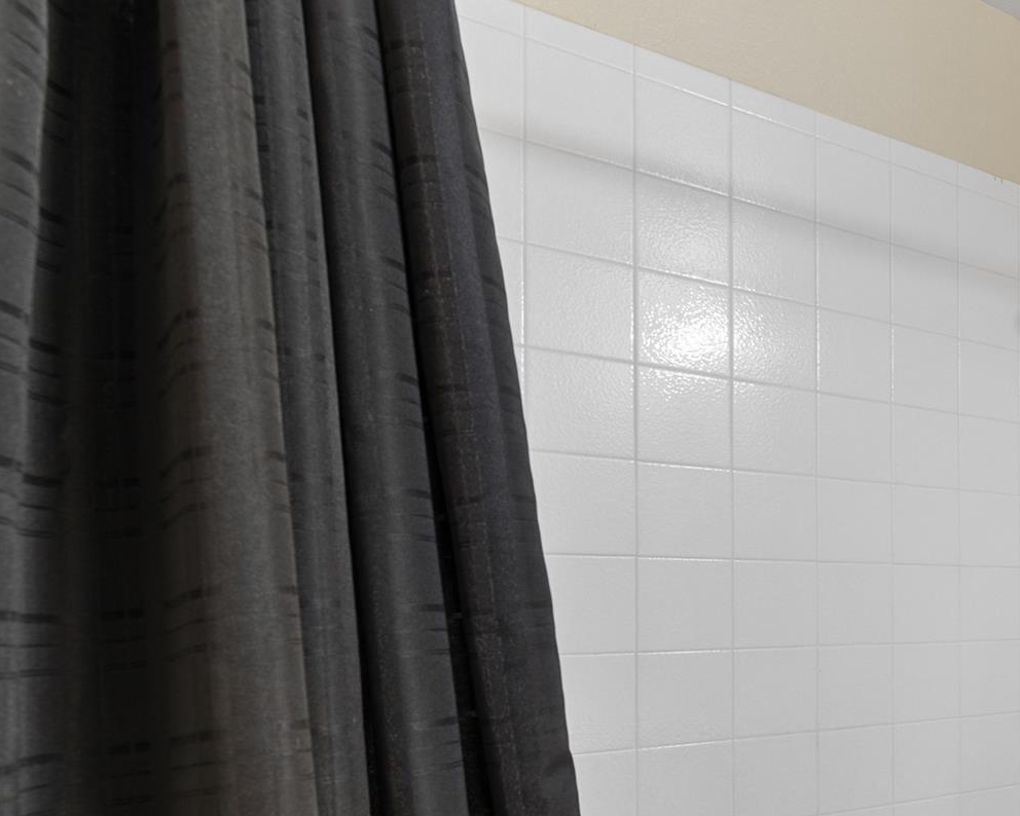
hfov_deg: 46.9
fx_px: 936
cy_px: 603
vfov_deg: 45.6
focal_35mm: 31
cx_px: 1035
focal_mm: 16
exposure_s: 2
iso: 400
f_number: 8
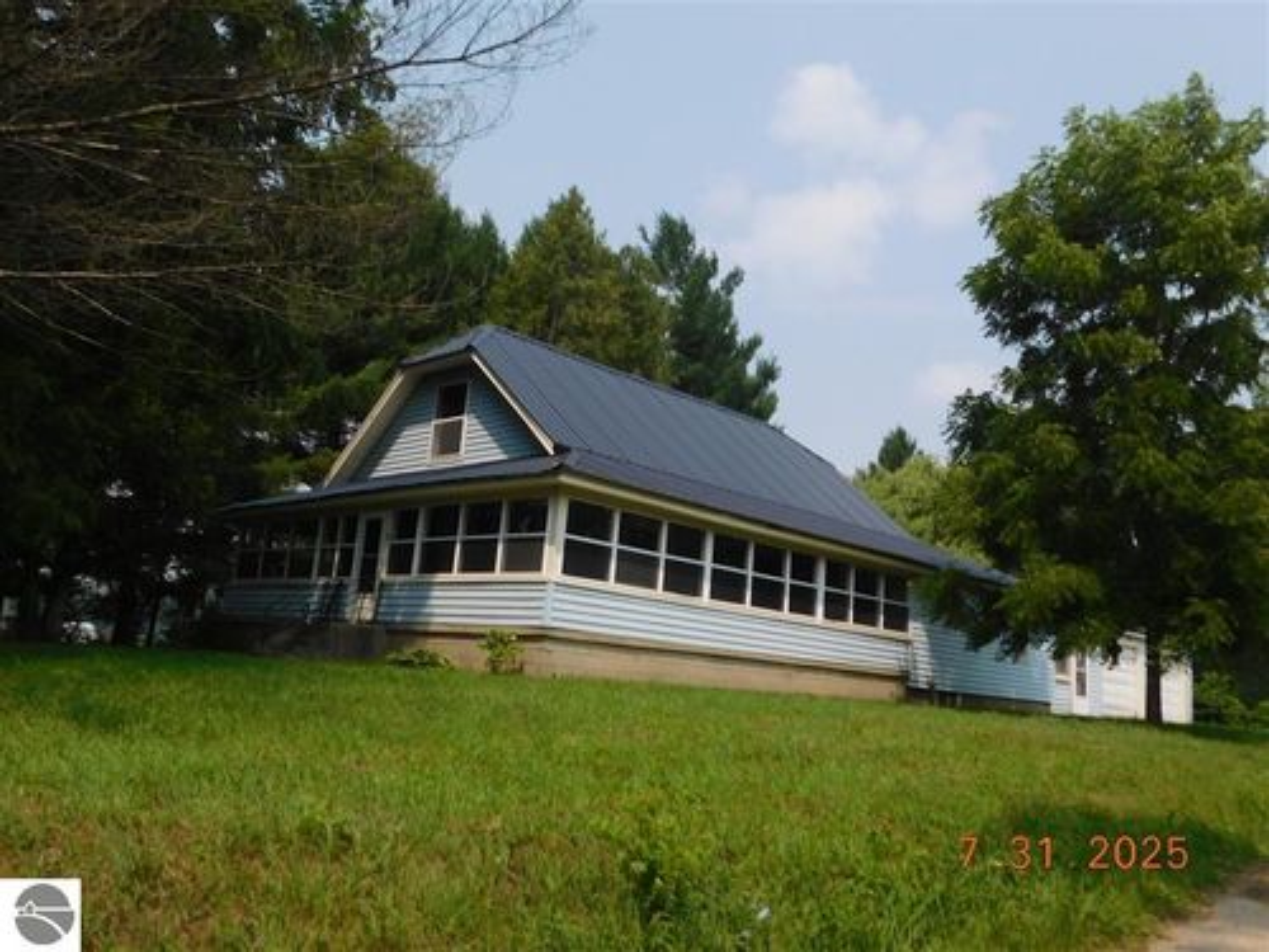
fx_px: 1100
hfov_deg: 60.0
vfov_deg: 46.8
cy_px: 476
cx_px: 634
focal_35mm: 30
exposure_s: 1/500
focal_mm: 5.3
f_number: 6.4
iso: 125
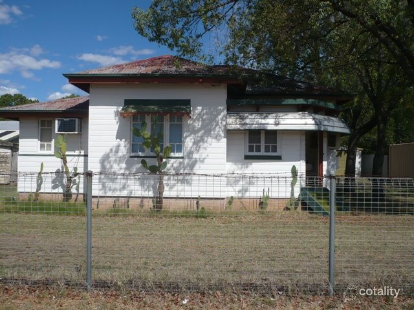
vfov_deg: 40.7
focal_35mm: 35
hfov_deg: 52.6
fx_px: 419
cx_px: 207
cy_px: 155
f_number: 8
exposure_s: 1/500
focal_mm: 5.8
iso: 100
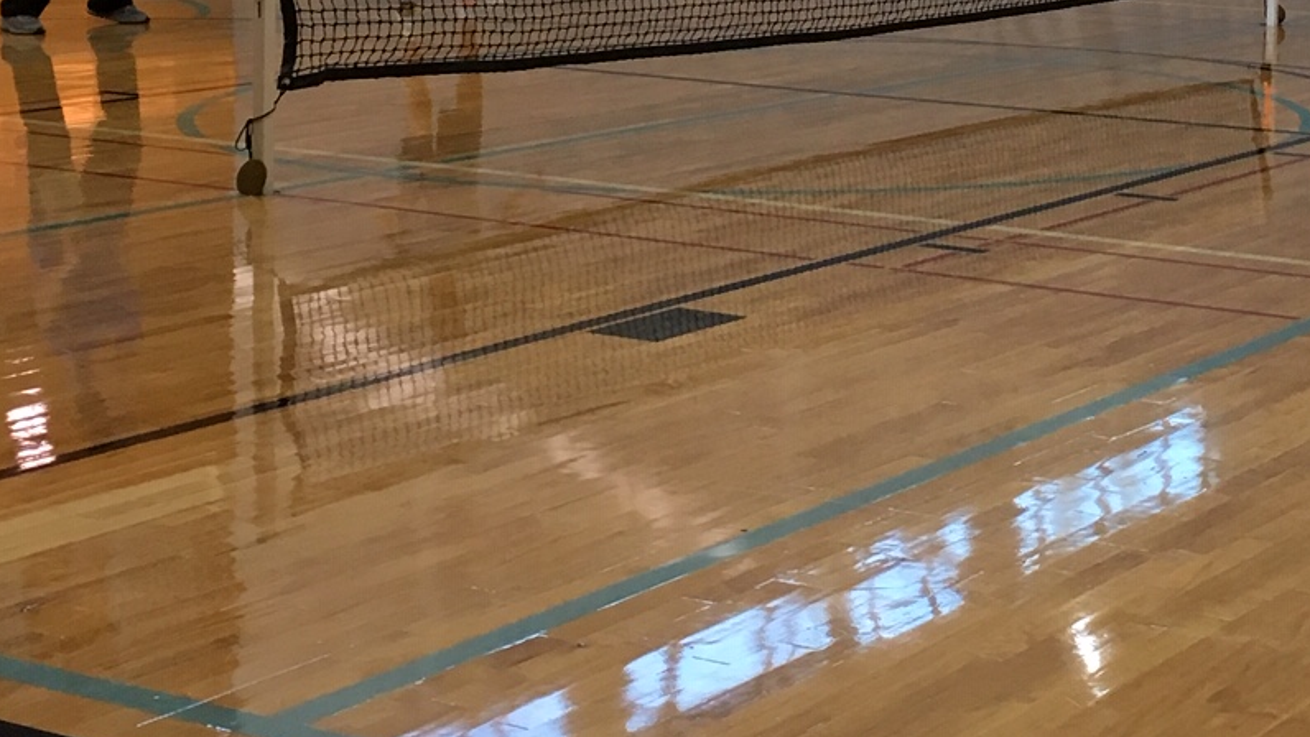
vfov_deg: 14.8
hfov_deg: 25.9
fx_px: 2779
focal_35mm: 80
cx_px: 1094
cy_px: -26
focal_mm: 4.15
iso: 40
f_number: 2.2
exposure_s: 1/30
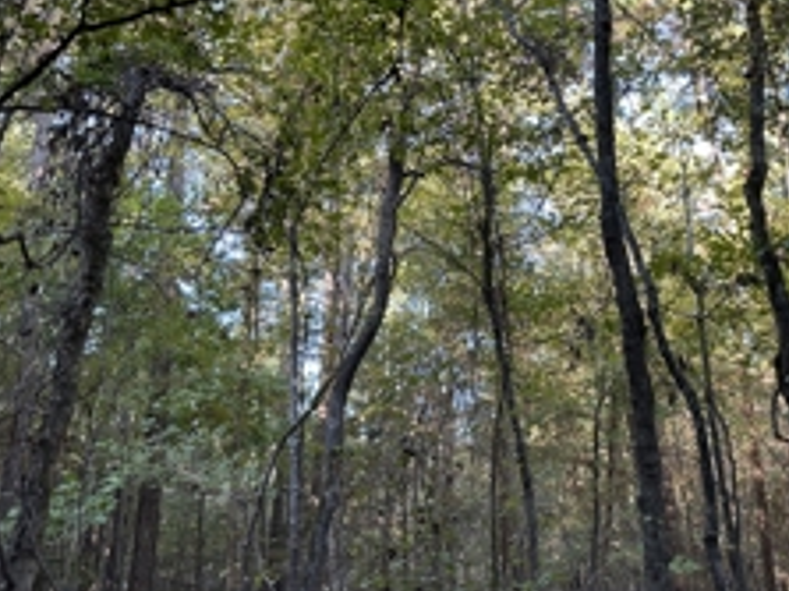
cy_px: 234
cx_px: 545
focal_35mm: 43
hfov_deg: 43.1
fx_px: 980
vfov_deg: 33.5
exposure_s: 1/121
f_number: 1.78
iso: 100
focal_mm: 6.86
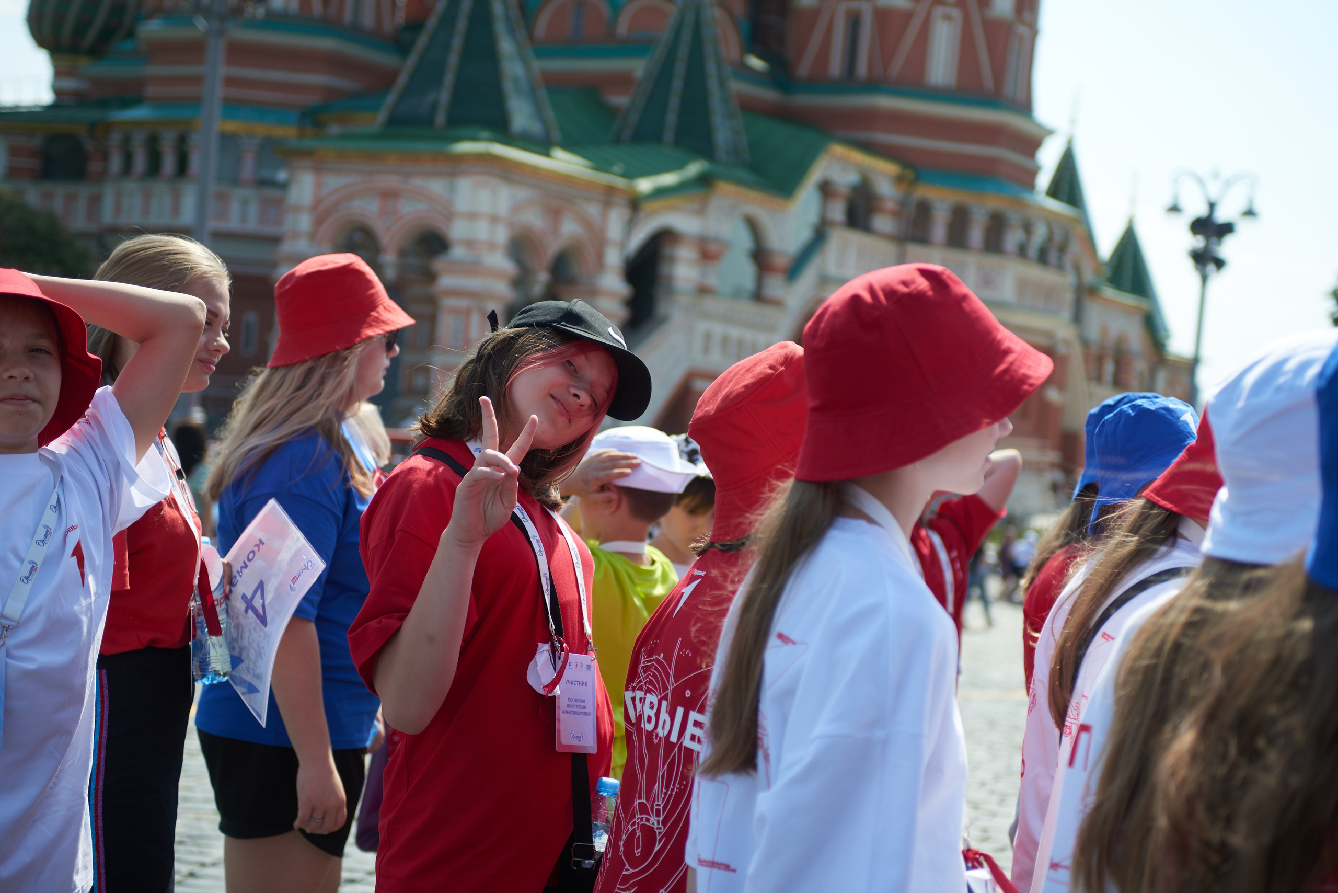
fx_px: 2230
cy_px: 446
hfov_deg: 33.4
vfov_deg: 22.6
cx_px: 669
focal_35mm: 60
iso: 100
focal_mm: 60
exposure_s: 1/800
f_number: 2.8
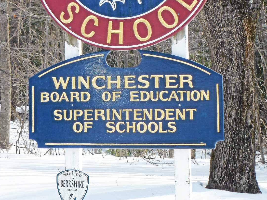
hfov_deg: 13.8
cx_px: 68
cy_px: 19
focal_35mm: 143
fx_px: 1103
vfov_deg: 10.3
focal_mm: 13.6
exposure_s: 1/320
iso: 100
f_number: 4.7
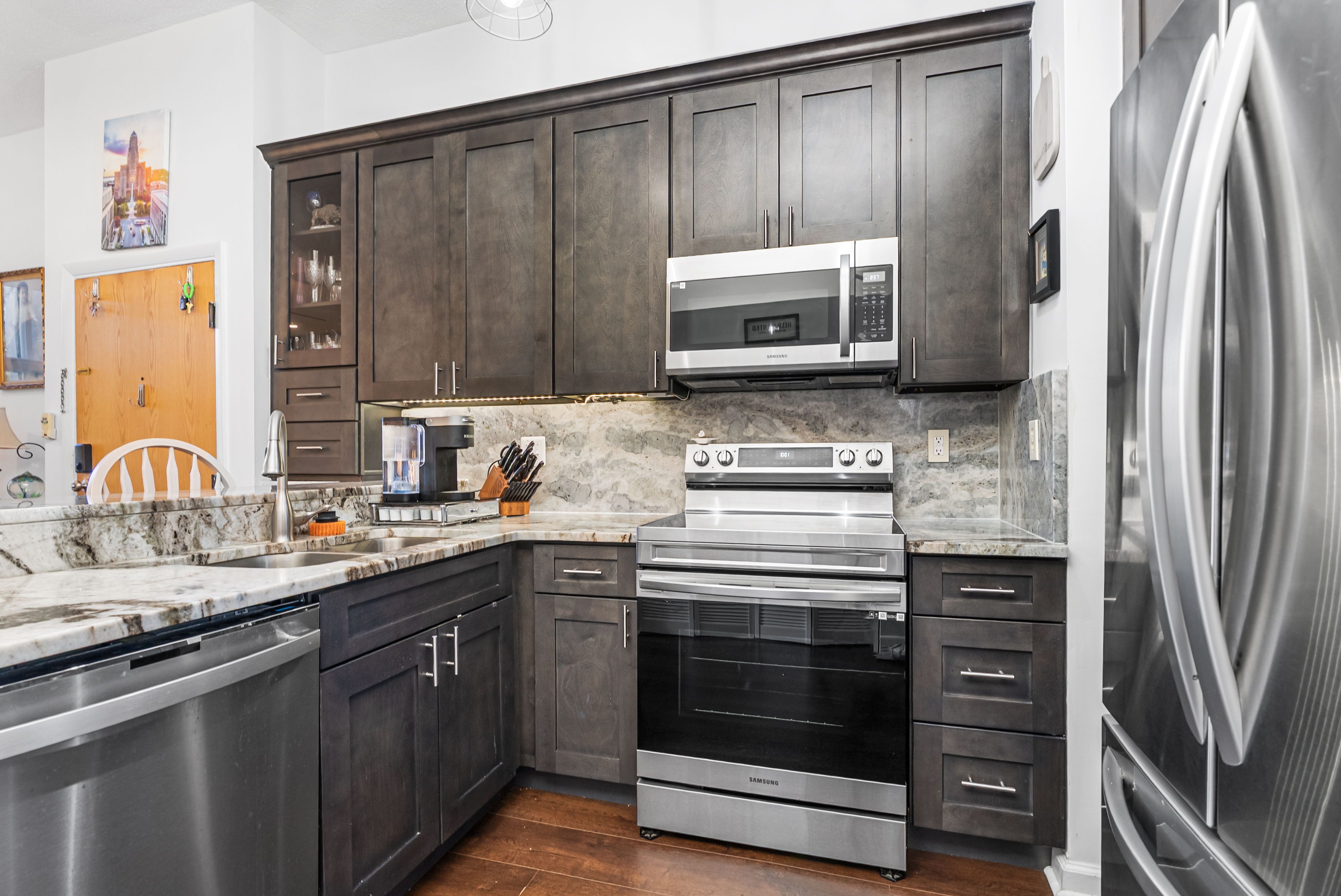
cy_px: 448
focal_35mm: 16
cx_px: 670
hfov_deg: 96.7
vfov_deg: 73.8
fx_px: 596
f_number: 8
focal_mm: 16
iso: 320
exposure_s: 1/1.25
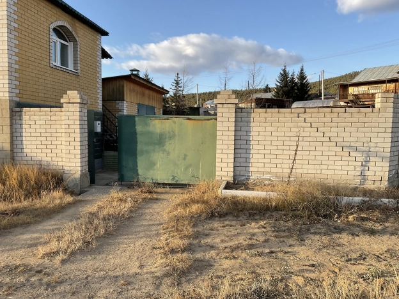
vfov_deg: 48.2
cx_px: 200
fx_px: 334
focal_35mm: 29
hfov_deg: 61.7
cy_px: 150
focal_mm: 3
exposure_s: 1/759
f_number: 1.8
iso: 16
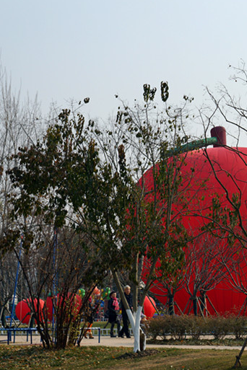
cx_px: 247
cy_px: 184
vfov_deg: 17.9
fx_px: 1173
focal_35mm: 114
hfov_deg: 11.9
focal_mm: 50
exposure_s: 1/500
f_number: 4.5
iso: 100
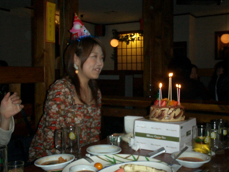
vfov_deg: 34.3
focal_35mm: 42
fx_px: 278
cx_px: 115
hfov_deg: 44.8
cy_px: 86
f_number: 3.5
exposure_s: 1/40
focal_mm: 5.6
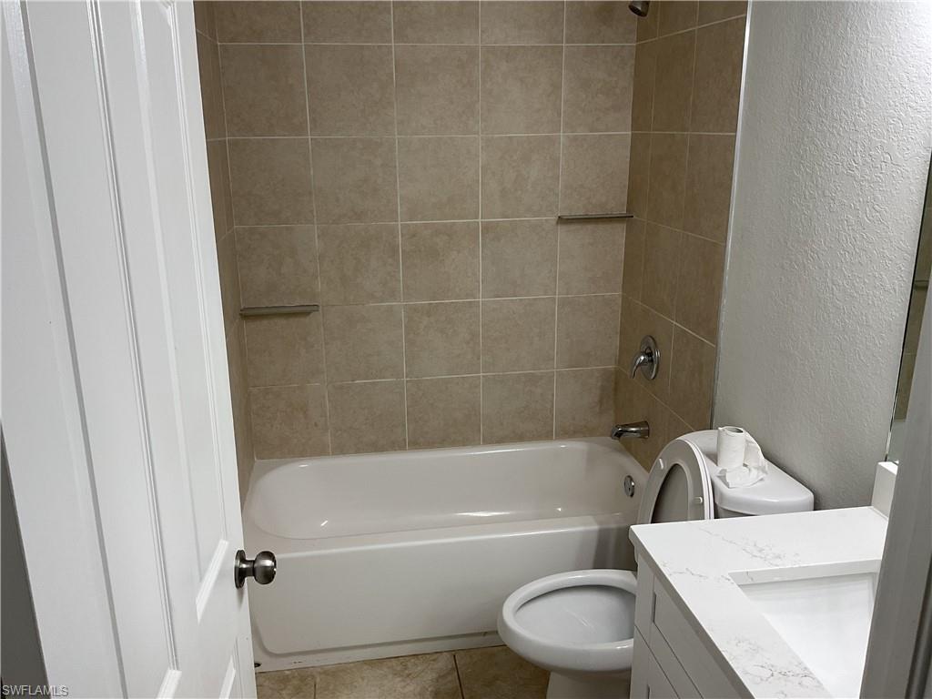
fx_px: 781
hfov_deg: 61.7
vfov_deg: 48.2
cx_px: 466
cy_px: 350
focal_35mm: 29
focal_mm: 3
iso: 50
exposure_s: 1/120
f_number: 1.8
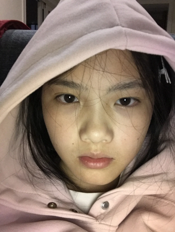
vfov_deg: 56.8
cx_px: 88
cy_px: 116
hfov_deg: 44.2
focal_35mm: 32
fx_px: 216
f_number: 2.2
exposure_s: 1/20
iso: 320
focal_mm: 2.87
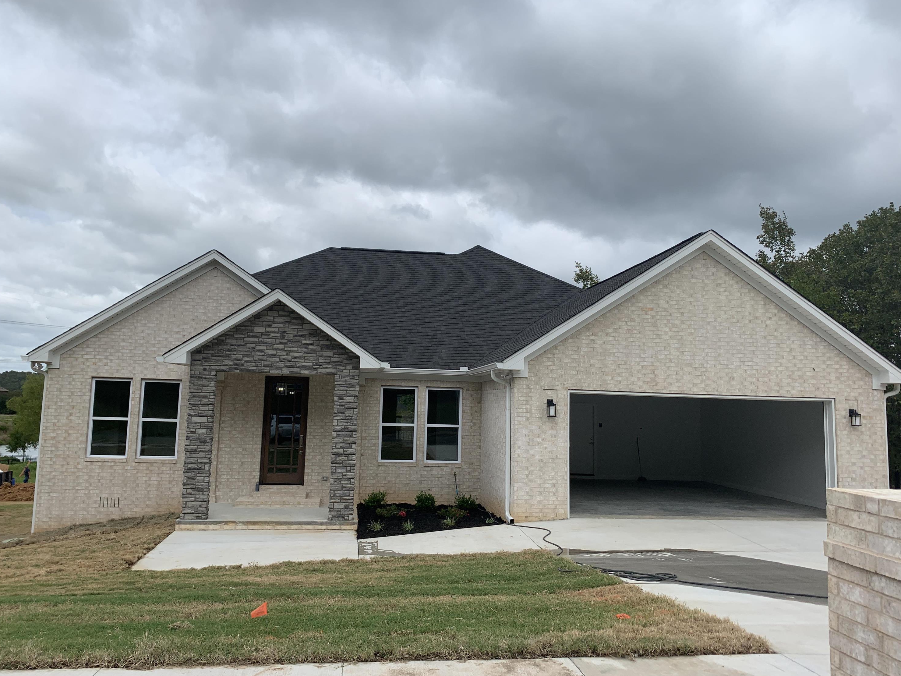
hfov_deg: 65.3
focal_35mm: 27
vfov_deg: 51.4
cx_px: 440
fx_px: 703
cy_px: 338
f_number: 1.8
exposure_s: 1/2994
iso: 25
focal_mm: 4.25
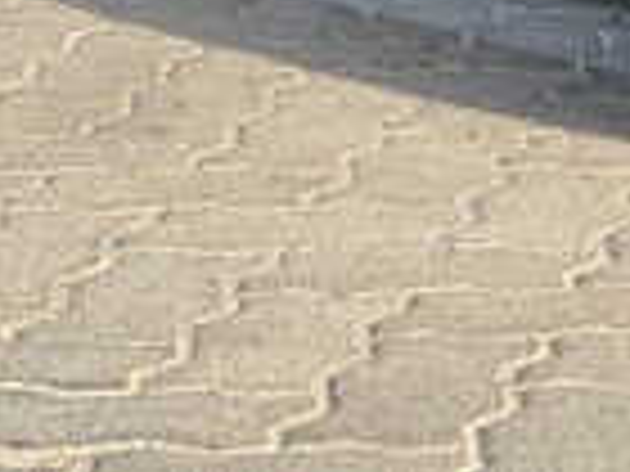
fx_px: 4059
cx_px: 832
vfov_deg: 6.4
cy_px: -535
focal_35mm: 223
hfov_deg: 8.7
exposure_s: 1/122
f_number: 2.4
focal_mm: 6
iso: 16
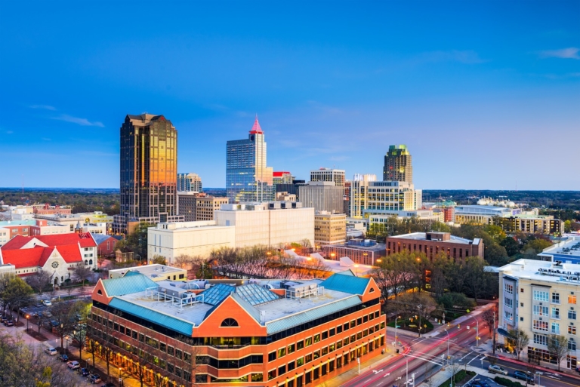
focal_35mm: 28
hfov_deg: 65.4
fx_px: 451
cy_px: 194
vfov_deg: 46.5
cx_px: 290
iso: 100
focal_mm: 28
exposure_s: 15
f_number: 8
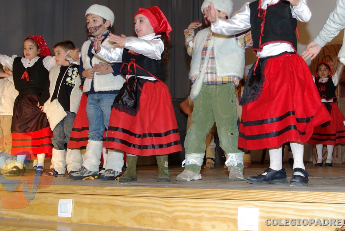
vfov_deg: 23.1
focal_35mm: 59
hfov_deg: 34.1
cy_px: 78
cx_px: 174
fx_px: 563
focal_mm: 29
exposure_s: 1/45
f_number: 5.6
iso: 400
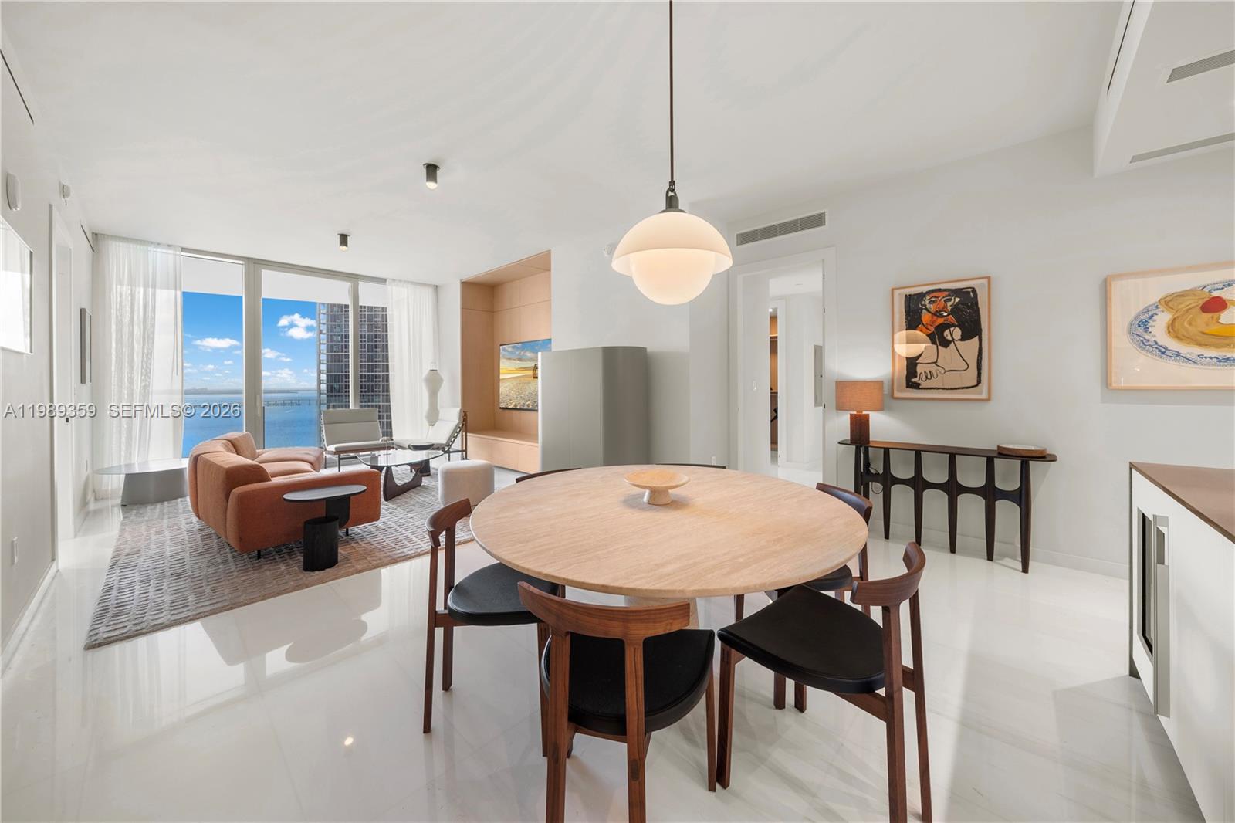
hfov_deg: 112.6
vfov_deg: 90.0
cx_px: 618
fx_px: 412
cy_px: 412
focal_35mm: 12
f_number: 8
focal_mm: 12
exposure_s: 1/400
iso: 320
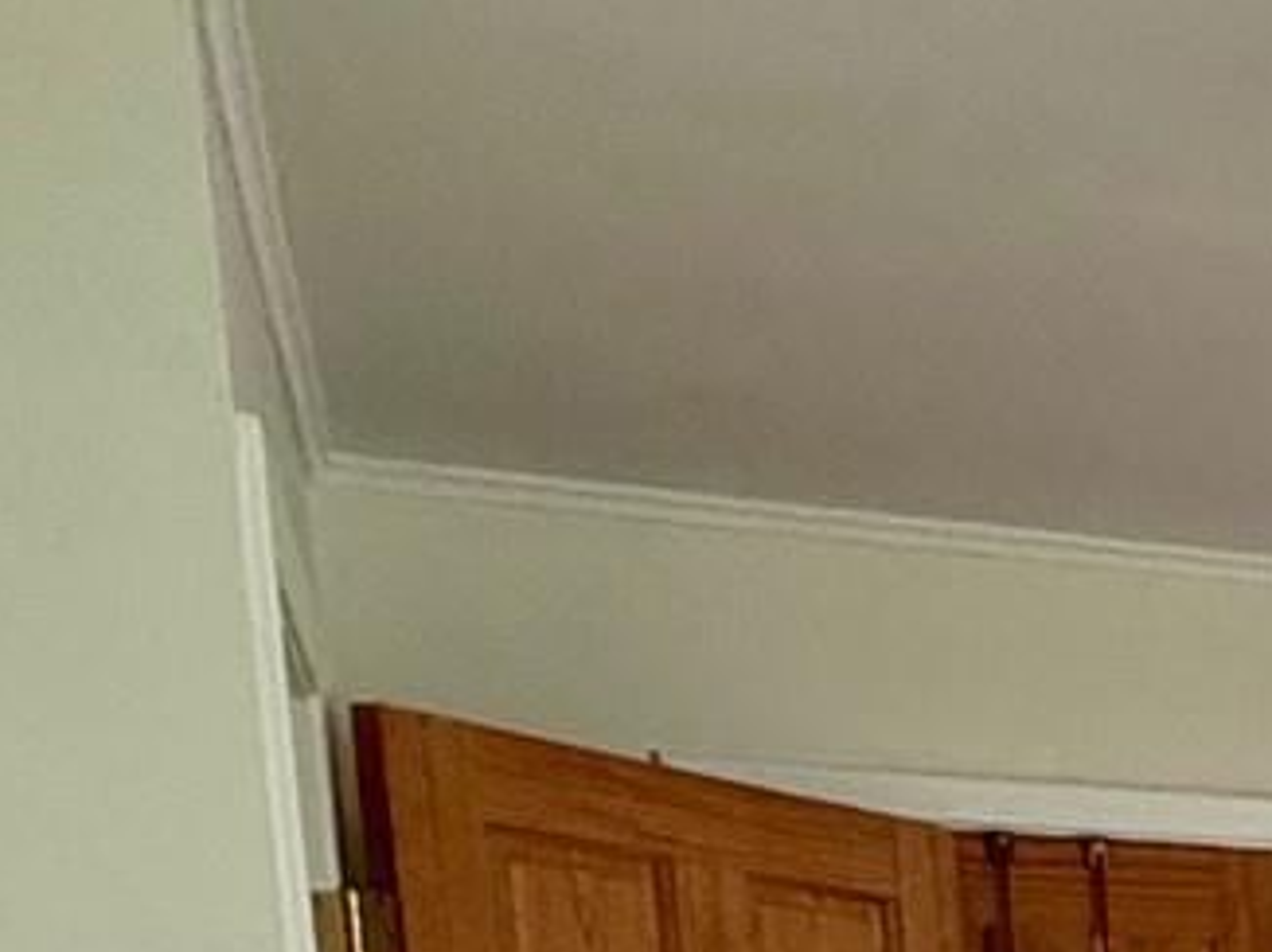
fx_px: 3231
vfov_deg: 14.9
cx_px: 2919
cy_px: 1619
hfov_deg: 15.1
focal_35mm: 88
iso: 250
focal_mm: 2.22
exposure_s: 1/120
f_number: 2.2
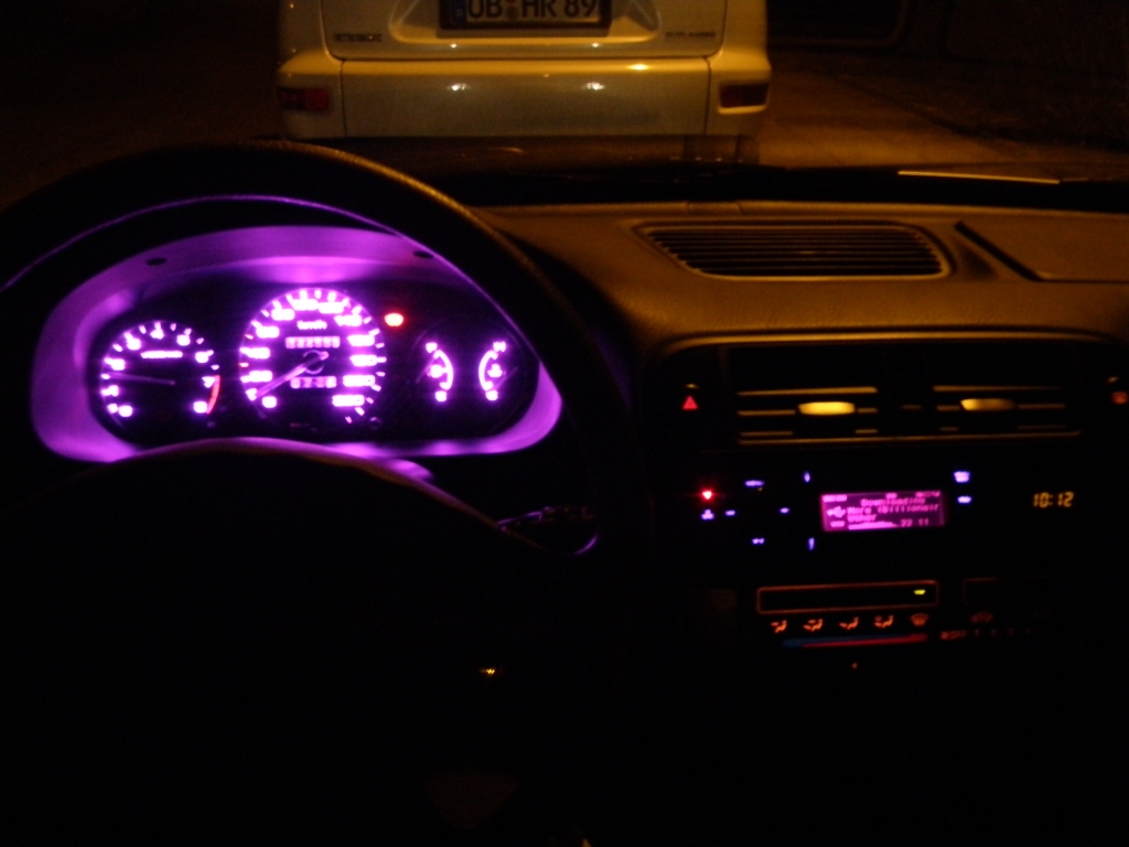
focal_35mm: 38
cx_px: 564
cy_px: 424
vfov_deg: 37.7
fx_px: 1239
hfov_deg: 49.0
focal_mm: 6.7
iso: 400
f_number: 3.5
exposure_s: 1/4
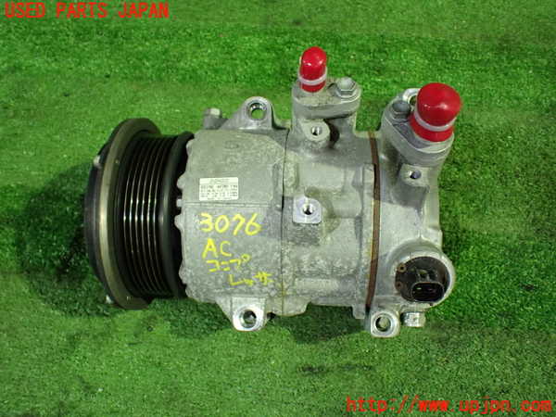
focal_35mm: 30
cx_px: 278
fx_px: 482
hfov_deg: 60.0
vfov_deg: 46.8
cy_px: 208
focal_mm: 5.4
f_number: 2.3
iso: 800
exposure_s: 1/50
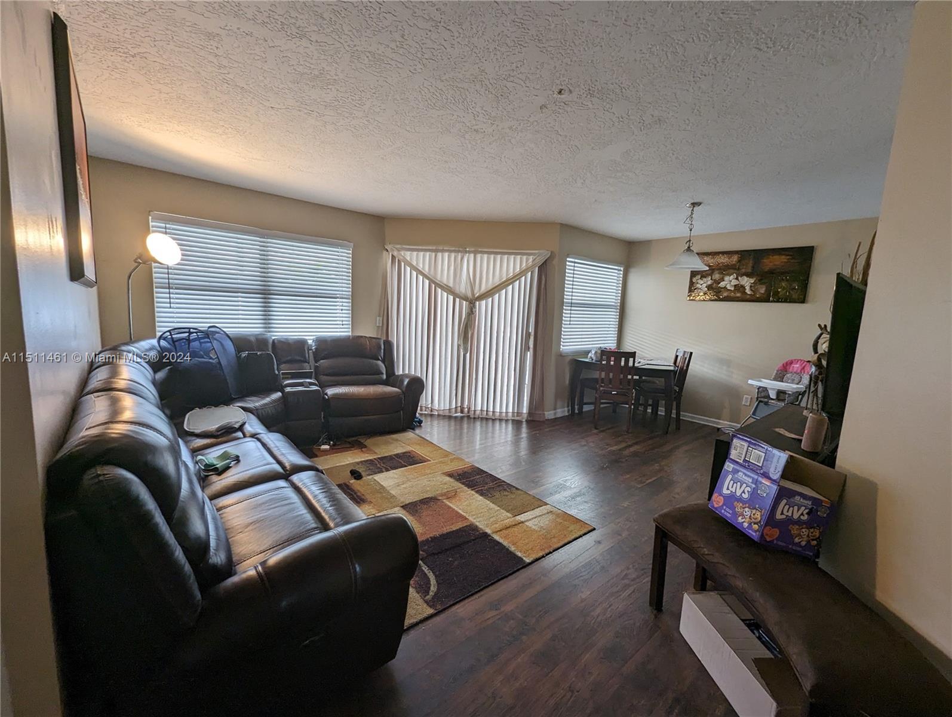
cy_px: 358
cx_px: 476
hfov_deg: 106.1
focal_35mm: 13
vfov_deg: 90.1
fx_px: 358
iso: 55
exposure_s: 1/40
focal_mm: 1.95
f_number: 2.2
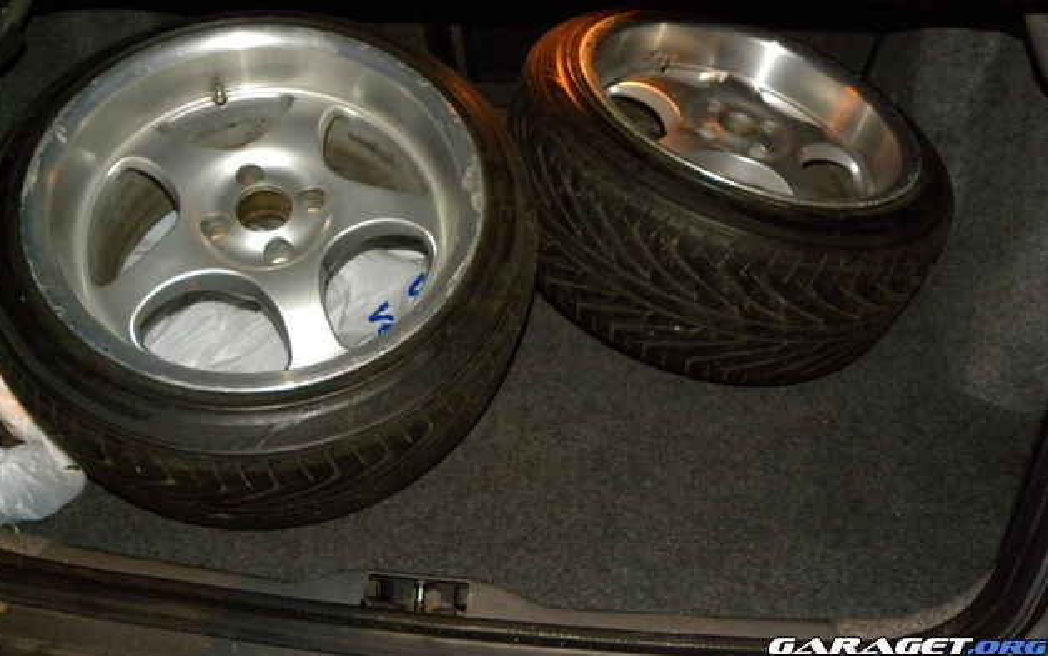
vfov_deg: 44.3
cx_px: 521
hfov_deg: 66.5
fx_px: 800
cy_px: 263
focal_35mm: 28
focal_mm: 4.6
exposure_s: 1/30
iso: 400
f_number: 2.8
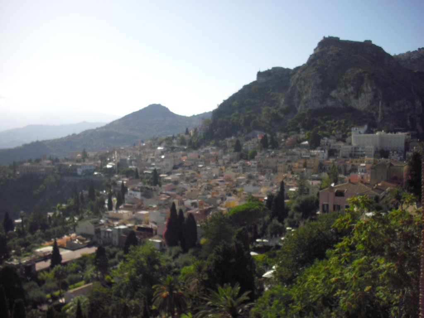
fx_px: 465
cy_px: 159
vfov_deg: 37.7
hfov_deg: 49.0
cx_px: 212
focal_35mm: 38
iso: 100
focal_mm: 6.2
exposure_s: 1/250
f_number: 8
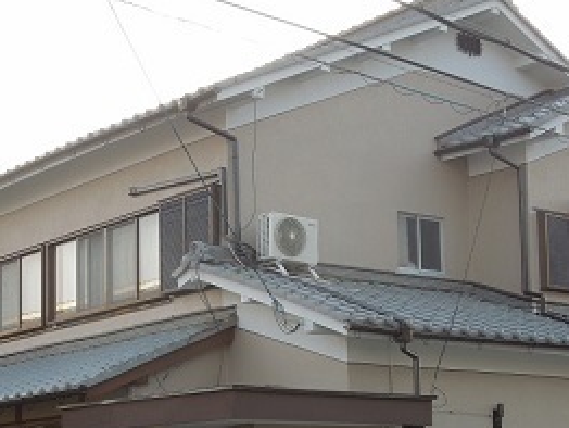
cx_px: 298
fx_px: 1349
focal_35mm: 82
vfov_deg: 17.8
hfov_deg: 23.8
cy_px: 355
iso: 100
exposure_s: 1/125
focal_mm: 7.8
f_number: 3.9
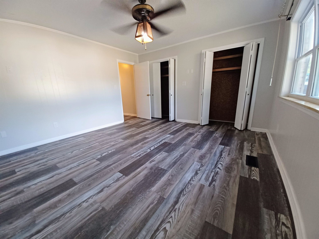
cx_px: 160
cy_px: 120
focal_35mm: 13
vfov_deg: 89.9
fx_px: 120
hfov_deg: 106.2
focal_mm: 1.42
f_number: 2.2
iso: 125
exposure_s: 1/30
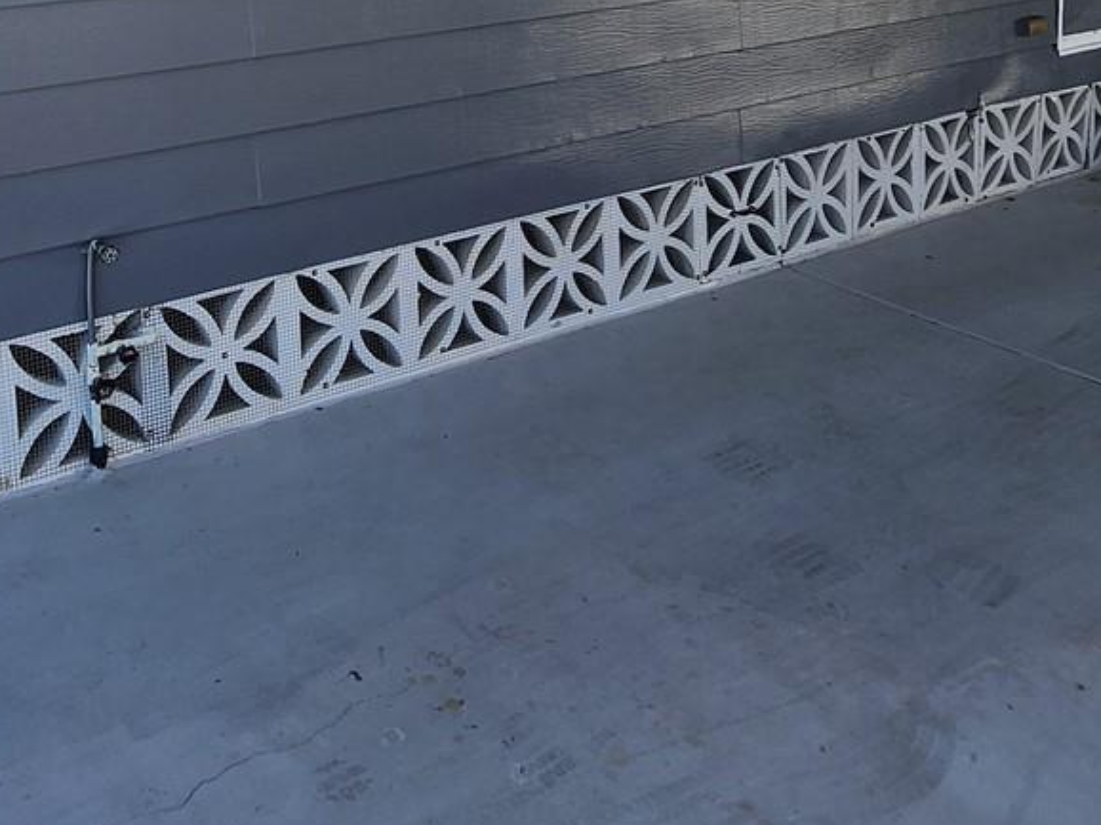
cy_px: -34
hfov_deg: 49.5
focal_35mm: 36
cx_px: 286
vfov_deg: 35.2
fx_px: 1145
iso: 50
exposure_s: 1/736
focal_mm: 2.2
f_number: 2.2
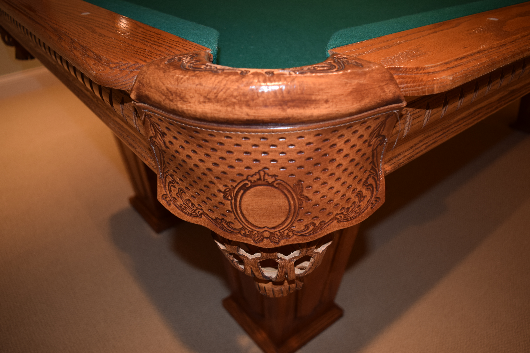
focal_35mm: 27
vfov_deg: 47.9
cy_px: 176
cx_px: 265
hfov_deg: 67.4
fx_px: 397
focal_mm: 18
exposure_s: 1/60
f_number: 3.5
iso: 400
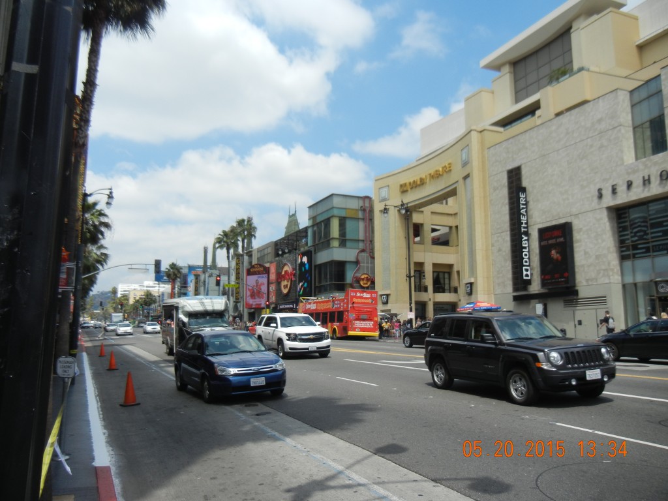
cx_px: 334
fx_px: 579
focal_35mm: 30
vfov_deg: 46.8
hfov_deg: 60.0
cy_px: 250
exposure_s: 1/384
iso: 160
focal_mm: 5.4
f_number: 7
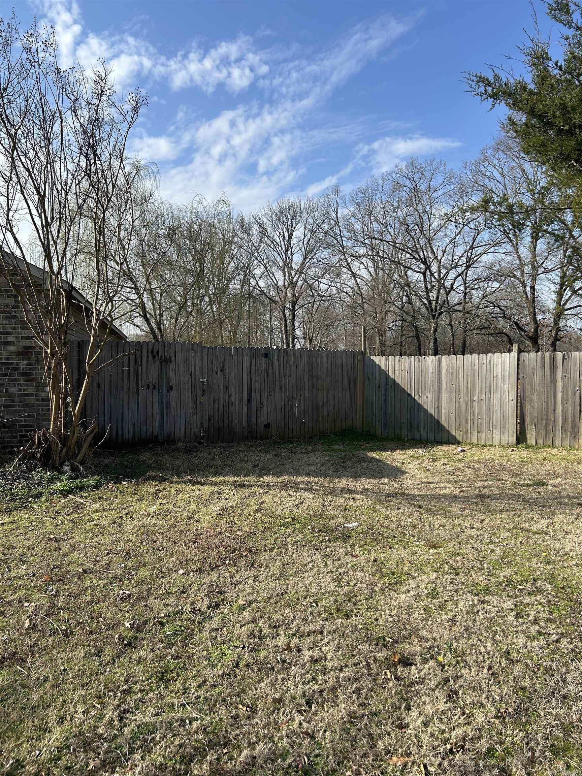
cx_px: 291
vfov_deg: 67.3
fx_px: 583
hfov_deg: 53.1
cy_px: 388
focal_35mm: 26
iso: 50
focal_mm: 5.7
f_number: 1.5
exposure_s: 1/3257
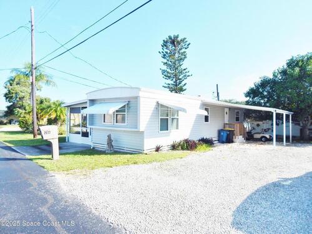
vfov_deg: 61.1
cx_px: 156
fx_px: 198
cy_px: 117
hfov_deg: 76.4
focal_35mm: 22
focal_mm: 4
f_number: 6
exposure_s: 1/800
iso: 125
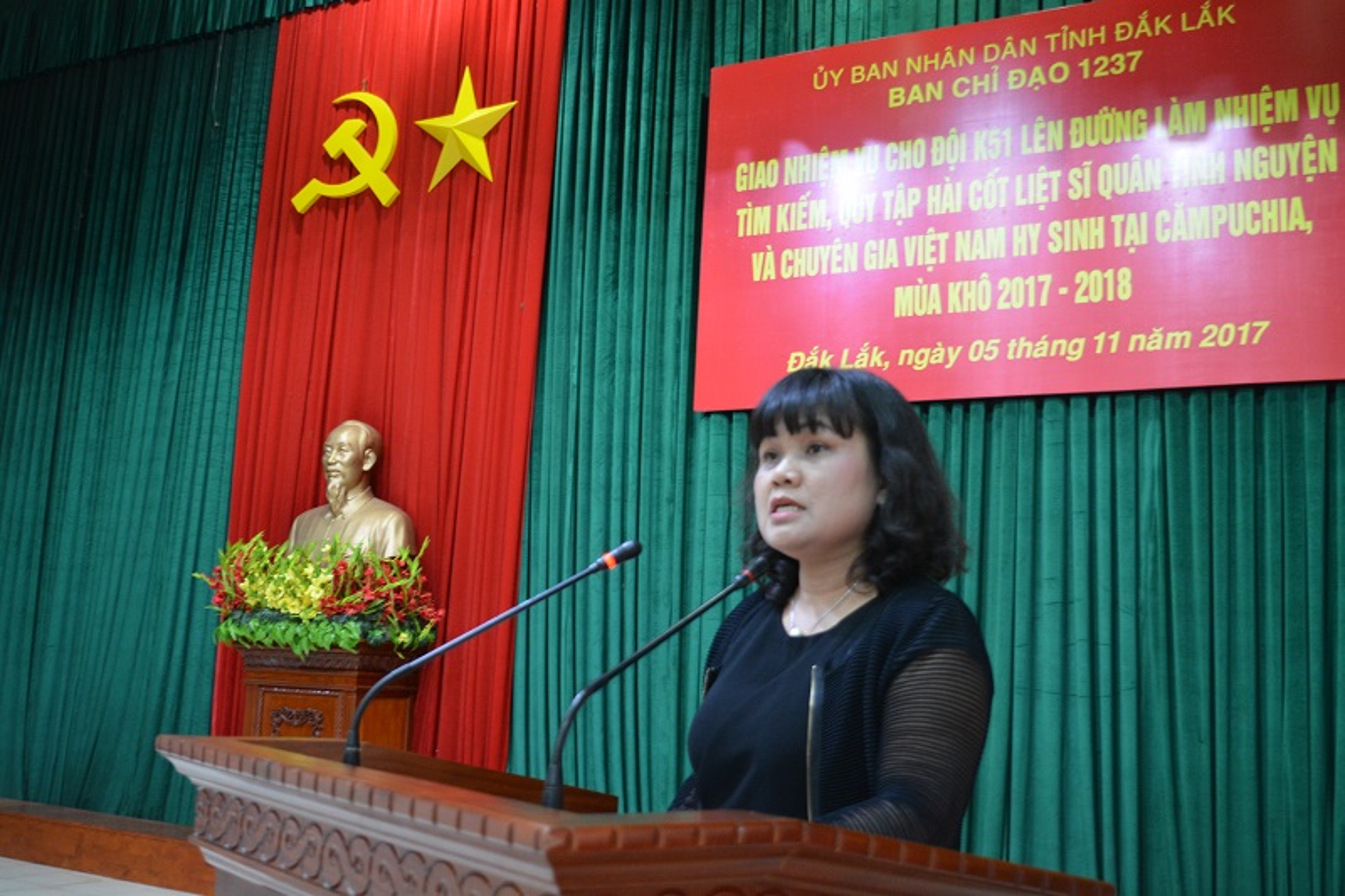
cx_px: 672
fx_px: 1457
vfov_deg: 34.2
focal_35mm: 39
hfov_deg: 49.6
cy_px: 448
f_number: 4
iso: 1600
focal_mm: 26
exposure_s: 1/20
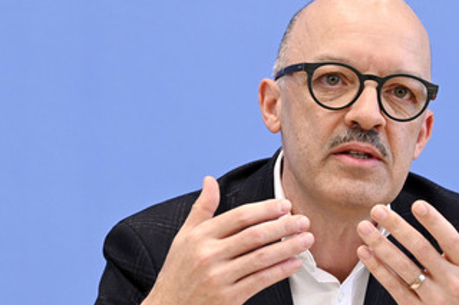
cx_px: 315
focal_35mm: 169
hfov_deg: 12.1
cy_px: 179
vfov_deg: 8.1
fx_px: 2154
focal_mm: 120
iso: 4000
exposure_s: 1/640
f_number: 5.6
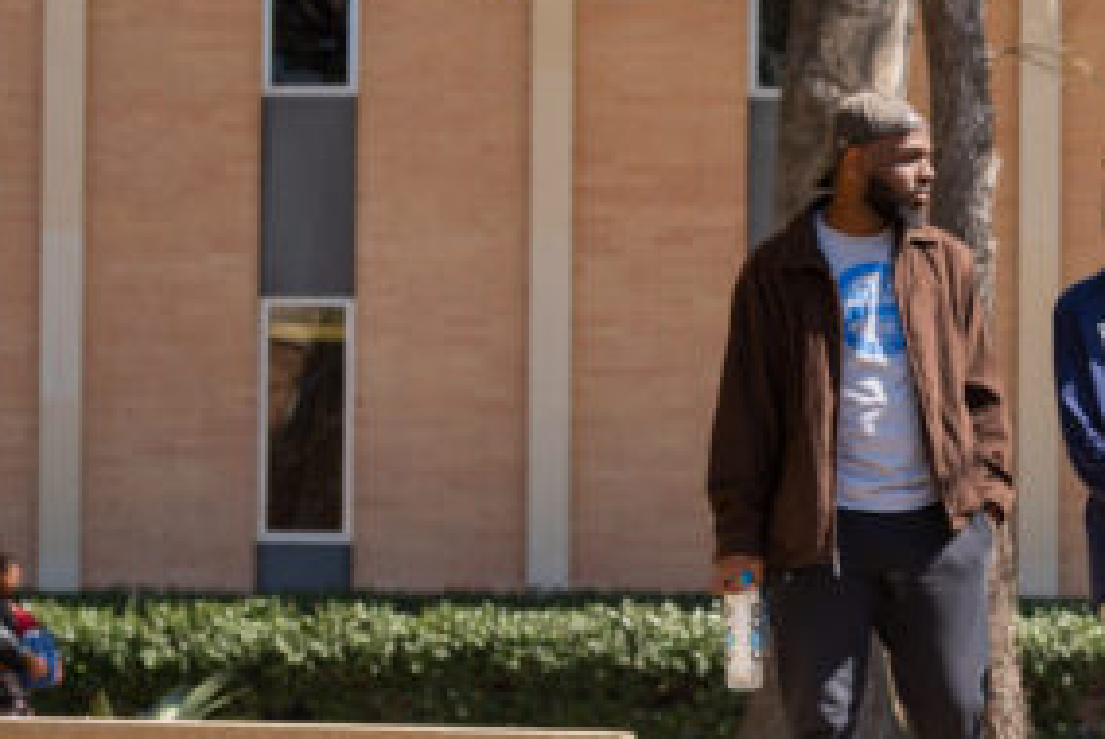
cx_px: 1377
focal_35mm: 197
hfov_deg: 10.2
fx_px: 6053
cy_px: 327
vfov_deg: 7.0
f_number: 4
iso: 100
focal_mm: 70
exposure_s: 1/500
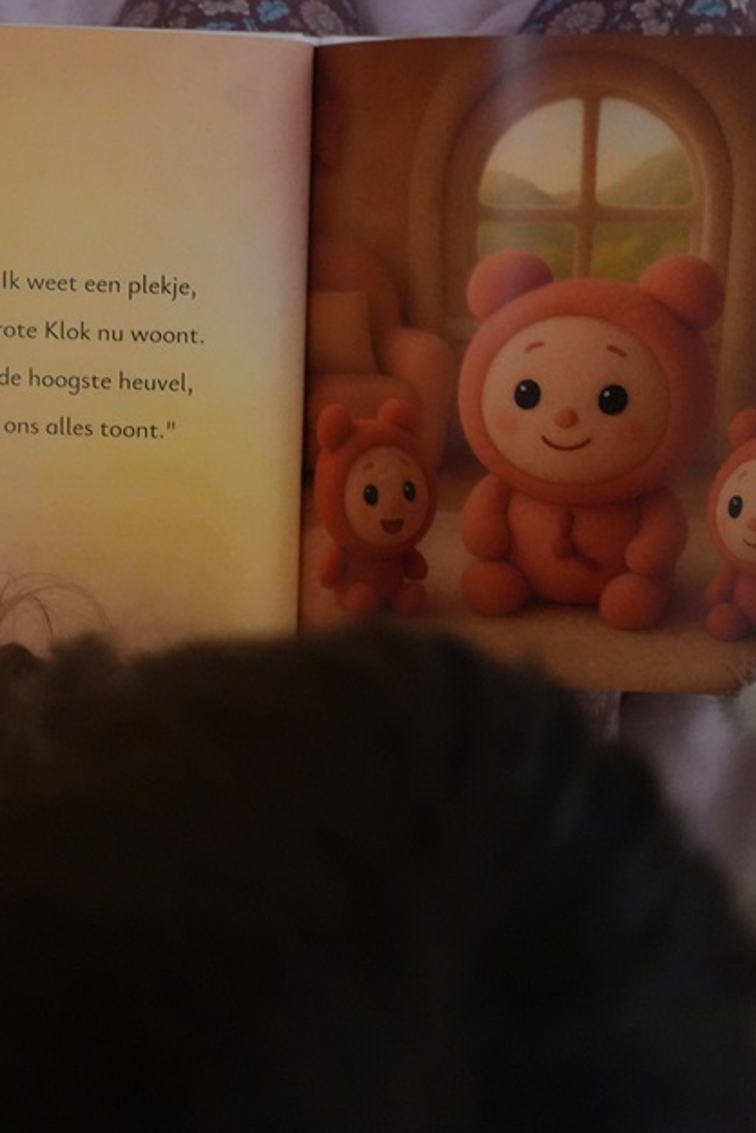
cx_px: 252
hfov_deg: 24.1
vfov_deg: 35.6
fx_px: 1763
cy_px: 567
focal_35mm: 56
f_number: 4
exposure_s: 1/8
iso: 12800
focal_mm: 35
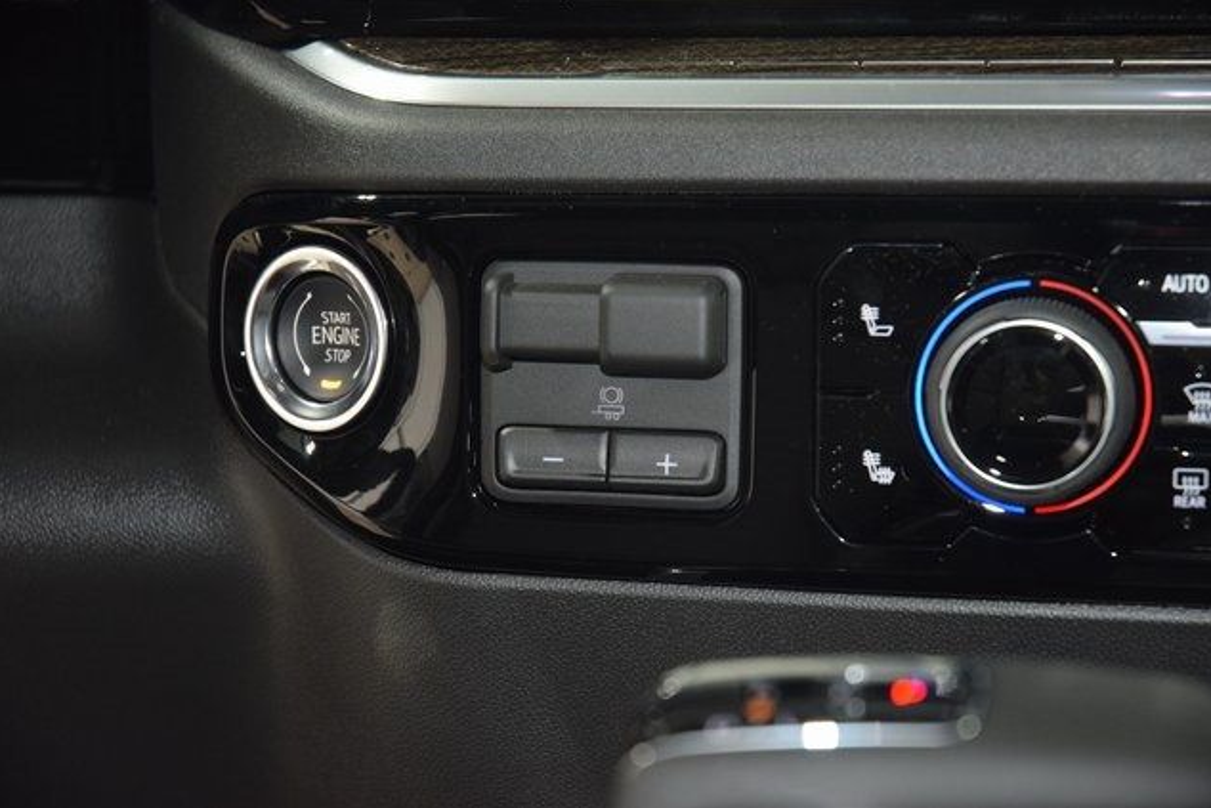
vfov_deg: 12.9
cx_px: 606
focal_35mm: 106
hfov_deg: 19.3
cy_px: 404
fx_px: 3566
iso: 2000
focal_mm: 70
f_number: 4.5
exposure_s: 1/25
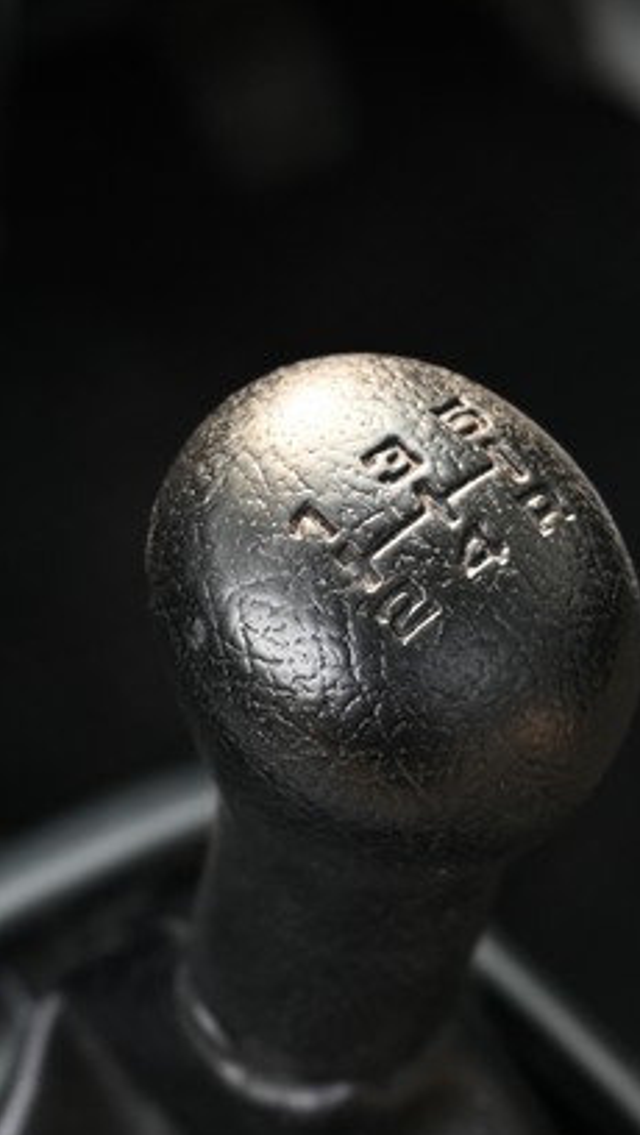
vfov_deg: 22.0
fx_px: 2891
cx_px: 370
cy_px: 860
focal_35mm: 96
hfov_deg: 12.6
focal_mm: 34
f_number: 5.6
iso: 100
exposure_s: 1/30
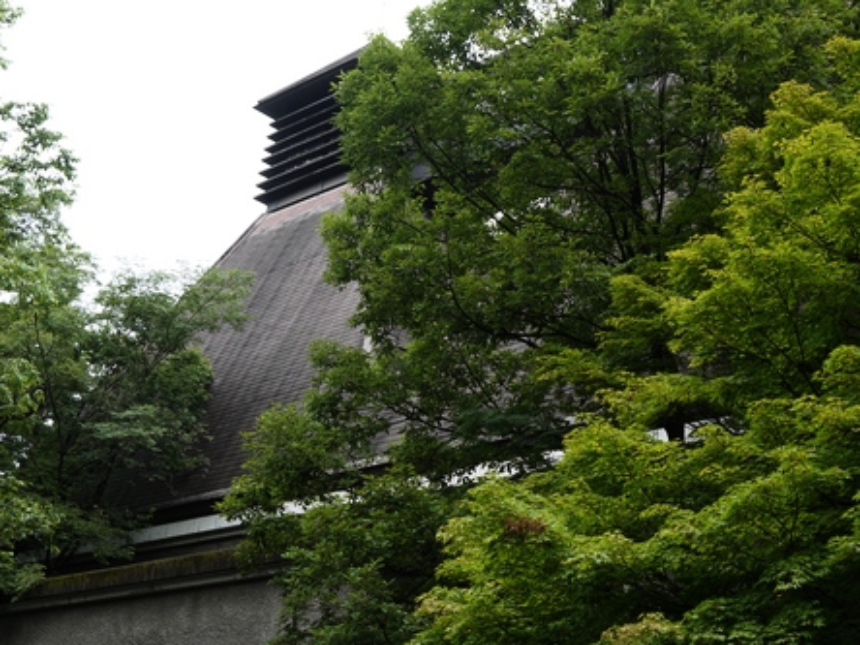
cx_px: 434
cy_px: 358
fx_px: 1342
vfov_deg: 27.0
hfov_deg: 35.5
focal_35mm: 54
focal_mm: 20
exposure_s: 1/160
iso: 100
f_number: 5.6
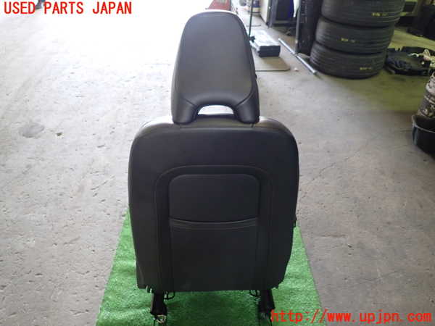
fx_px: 314
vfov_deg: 54.9
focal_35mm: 25
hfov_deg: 69.4
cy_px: 163
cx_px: 218
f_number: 2
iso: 320
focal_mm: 4.5
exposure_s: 1/30
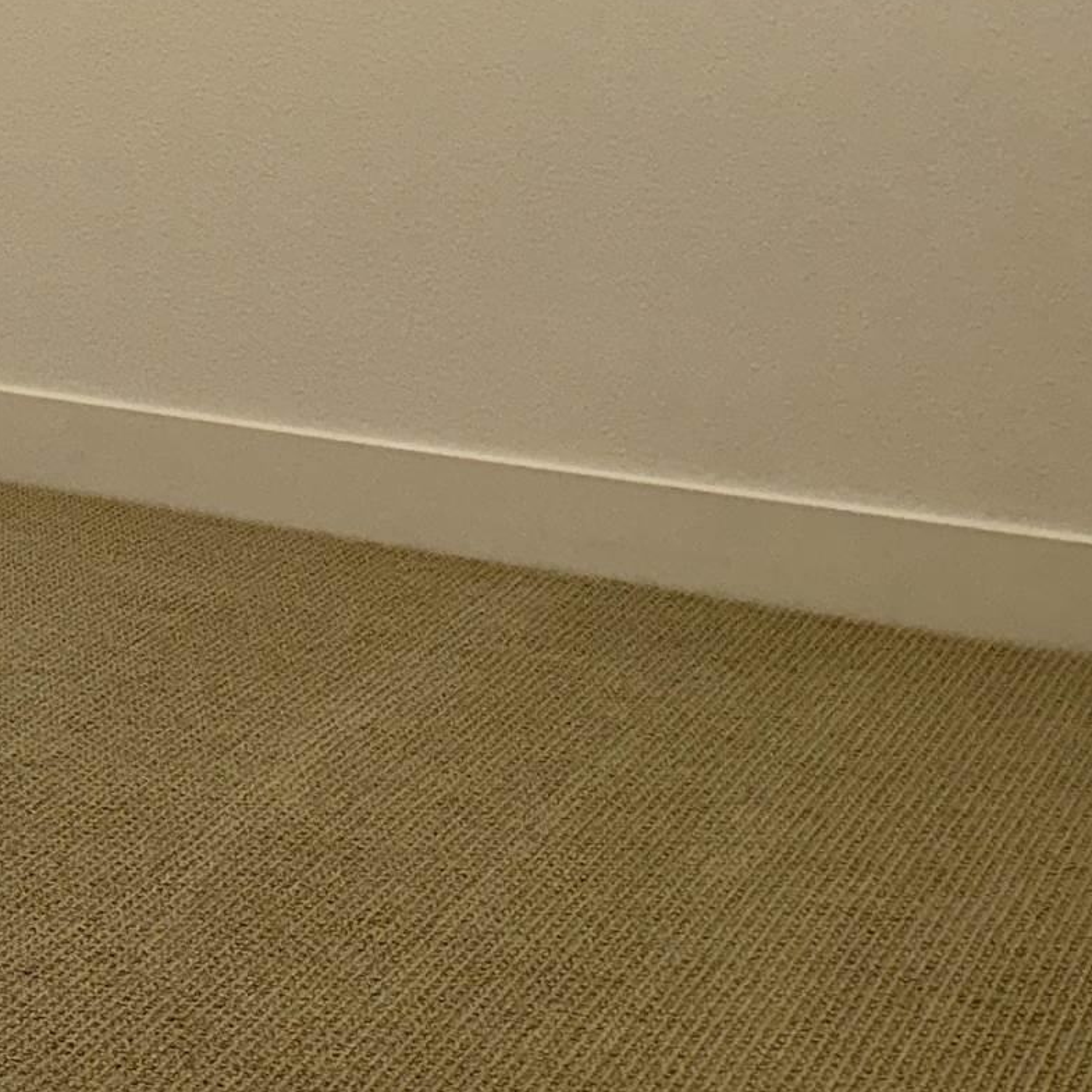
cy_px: -83
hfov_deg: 17.9
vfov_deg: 20.0
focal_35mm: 83
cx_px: -698
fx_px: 2962
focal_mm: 6.86
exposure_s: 1/120
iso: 125
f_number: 1.78
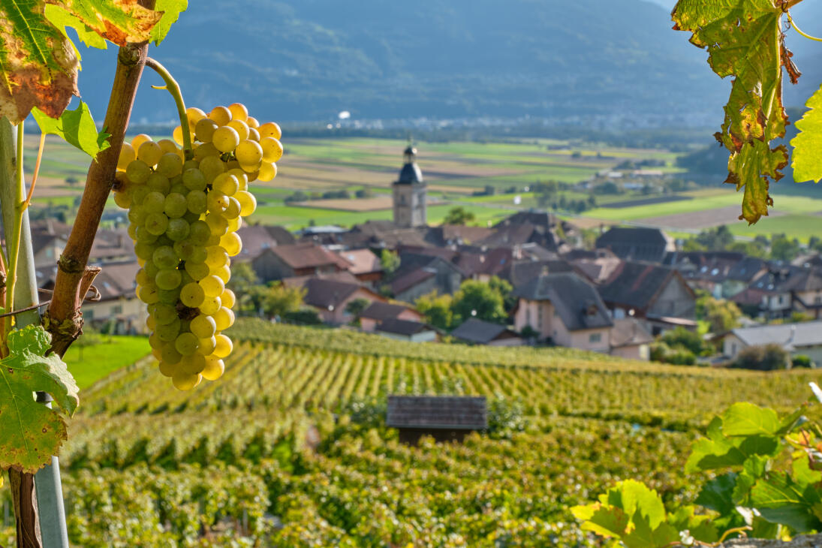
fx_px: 1256
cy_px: 274
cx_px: 411
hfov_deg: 36.2
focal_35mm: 55
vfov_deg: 24.6
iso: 250
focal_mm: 36.5
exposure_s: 1/40
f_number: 16
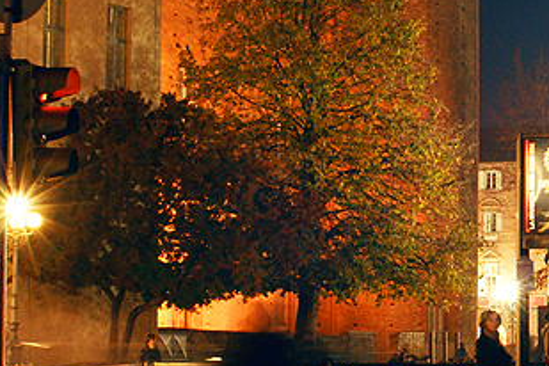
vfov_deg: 9.9
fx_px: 2120
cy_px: 171
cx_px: 524
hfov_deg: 14.6
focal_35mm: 139
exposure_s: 1
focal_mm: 28
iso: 400
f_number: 7.1
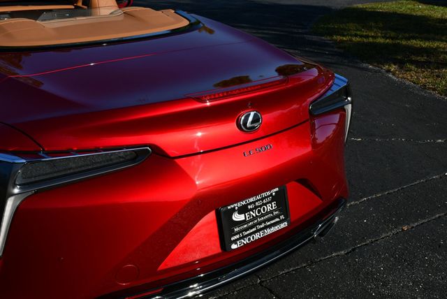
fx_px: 597
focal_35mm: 48
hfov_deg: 41.1
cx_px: 224
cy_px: 150
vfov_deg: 28.1
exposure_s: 1/400
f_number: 10
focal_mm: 24
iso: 100
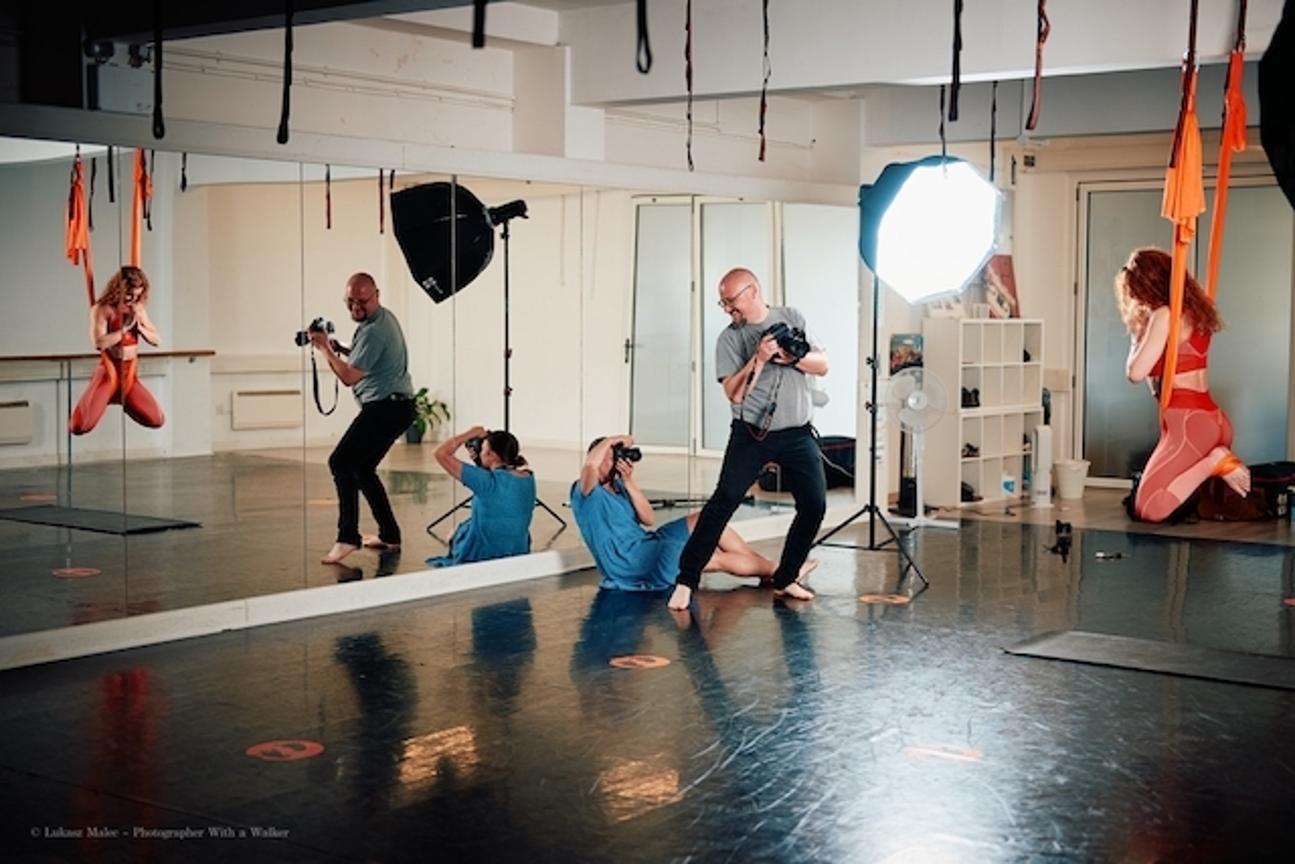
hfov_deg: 39.6
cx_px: 648
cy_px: 432
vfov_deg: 27.0
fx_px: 1799
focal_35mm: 50
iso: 100
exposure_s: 1/200
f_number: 1.8
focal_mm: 50
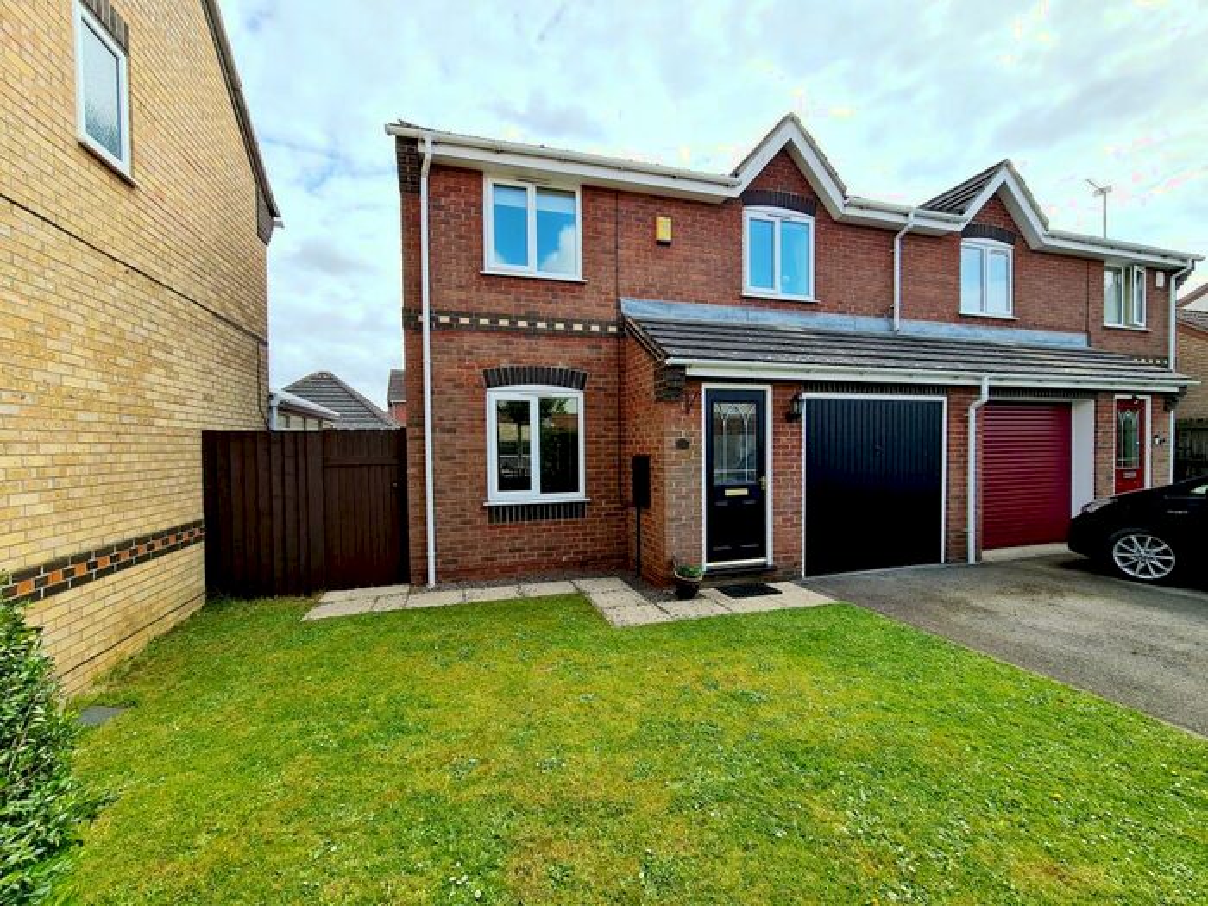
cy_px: 453
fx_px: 454
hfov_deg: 106.2
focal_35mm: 13
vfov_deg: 89.9
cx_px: 604
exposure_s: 1/1667
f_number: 2.2
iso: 64
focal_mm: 2.2
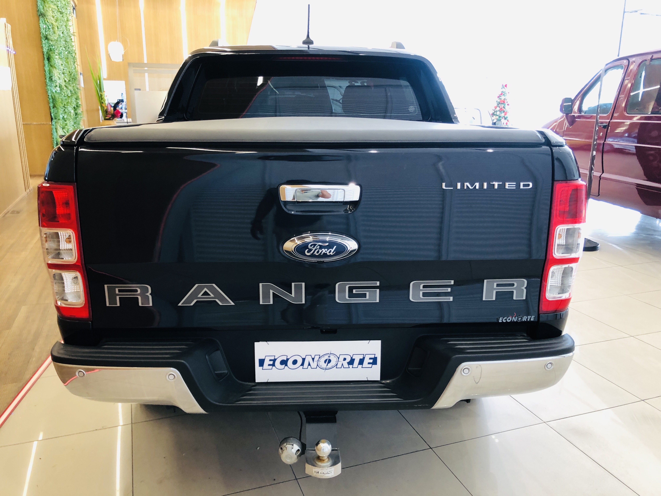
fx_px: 535
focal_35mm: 28
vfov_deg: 49.7
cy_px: 248
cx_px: 330
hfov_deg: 63.4
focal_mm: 3.99
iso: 40
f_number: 1.8
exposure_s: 1/17
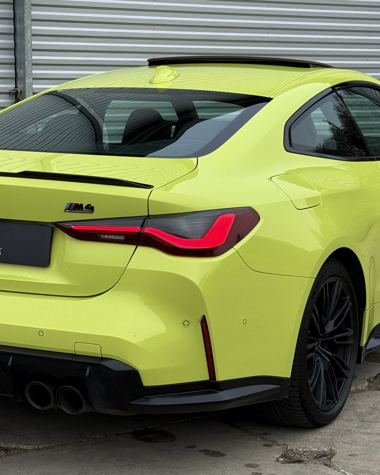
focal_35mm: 83
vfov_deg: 23.0
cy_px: 256
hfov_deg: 18.5
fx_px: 1167
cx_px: 228
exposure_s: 1/1678
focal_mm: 6.76
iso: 64
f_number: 1.78
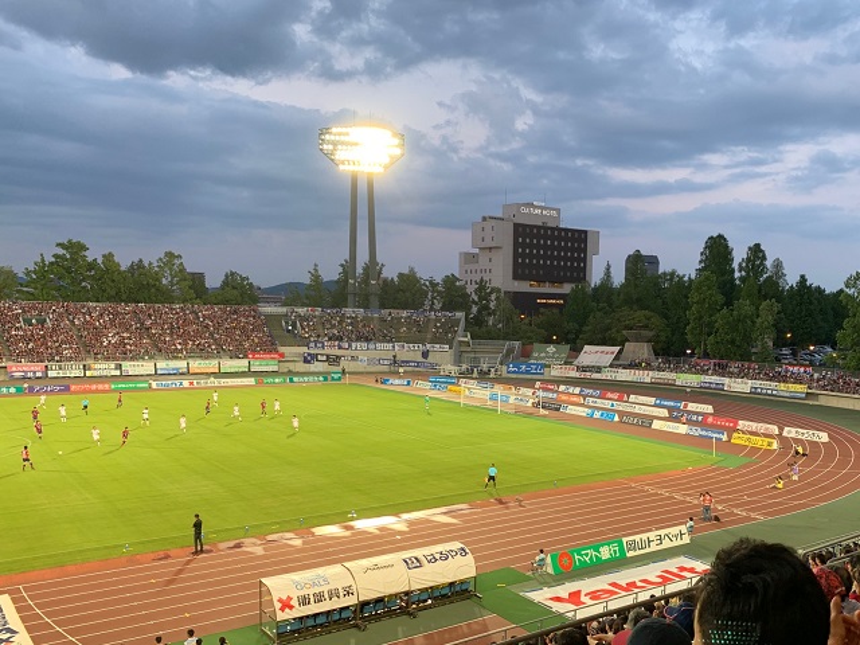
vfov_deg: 53.1
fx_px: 646
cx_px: 430
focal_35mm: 26
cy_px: 322
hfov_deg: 67.3
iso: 64
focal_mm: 4.25
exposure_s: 1/60
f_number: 1.8
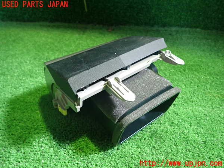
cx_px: 112
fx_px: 162
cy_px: 84
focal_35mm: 25
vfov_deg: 54.9
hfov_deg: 69.4
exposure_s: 1/30
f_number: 2
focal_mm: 4.5
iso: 500
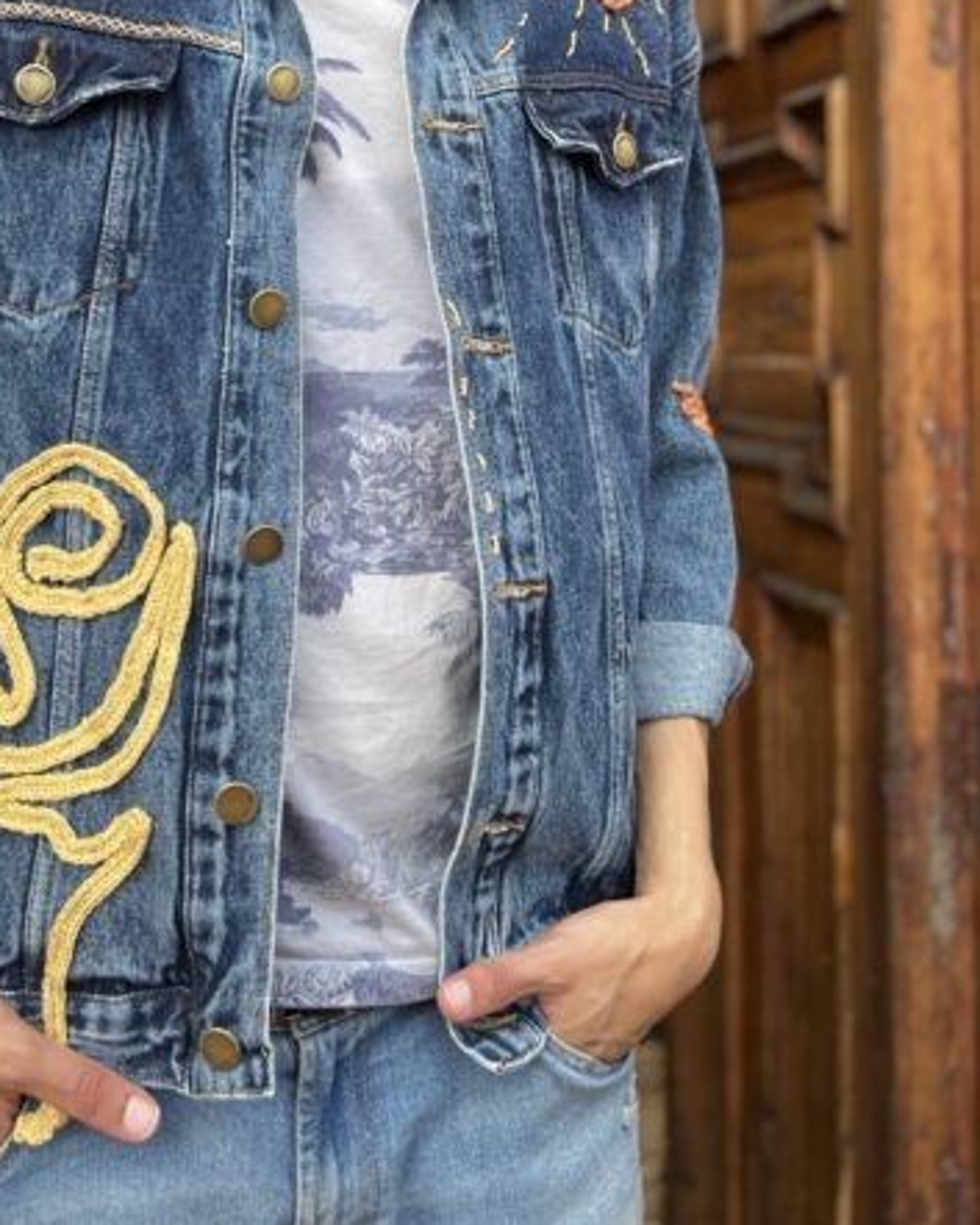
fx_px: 1667
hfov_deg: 32.6
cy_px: 189
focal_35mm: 46
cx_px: 378
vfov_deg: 38.3
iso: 50
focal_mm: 5.1
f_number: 1.6
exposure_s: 1/608
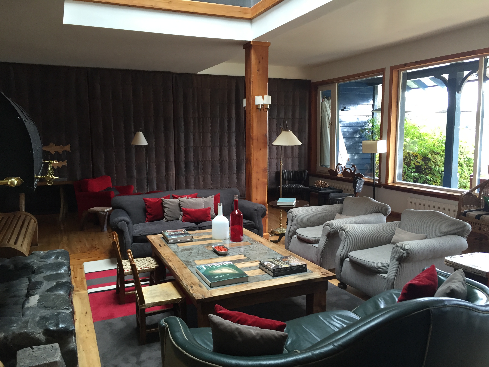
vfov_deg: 48.2
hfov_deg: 61.7
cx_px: 244
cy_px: 184
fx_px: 410
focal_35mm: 29
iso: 100
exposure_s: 1/33
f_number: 2.2
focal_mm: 4.15
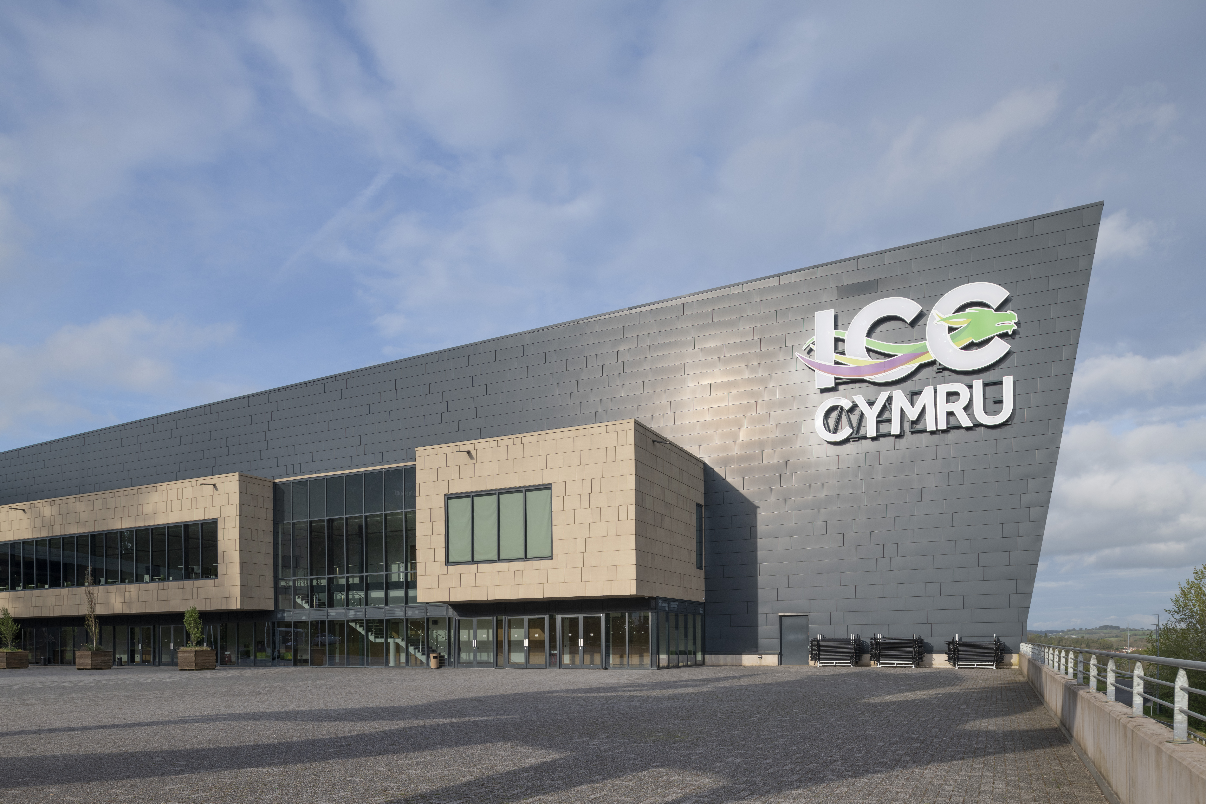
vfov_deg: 53.1
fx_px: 804
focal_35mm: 24
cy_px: 402
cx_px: 603
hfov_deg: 73.7
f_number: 8
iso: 100
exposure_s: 1/250
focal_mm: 24
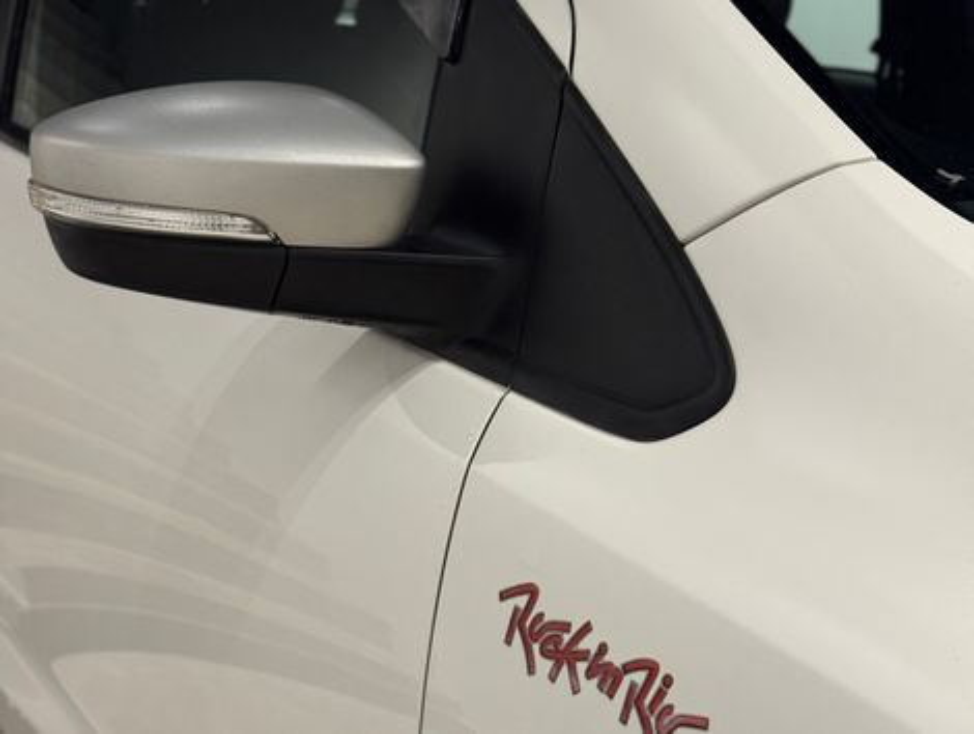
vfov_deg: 30.3
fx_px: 1353
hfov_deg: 39.6
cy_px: 367
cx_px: 487
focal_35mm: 48
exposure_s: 1/60
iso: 160
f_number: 1.78
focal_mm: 6.76
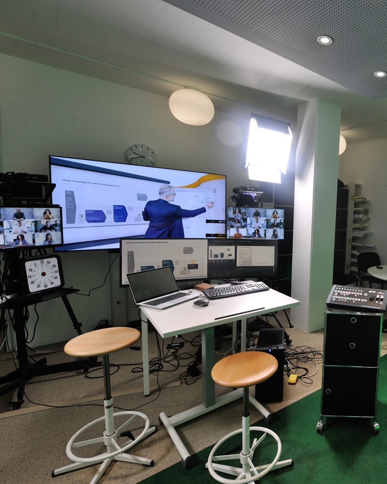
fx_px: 286
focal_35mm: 20
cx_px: 355
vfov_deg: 80.4
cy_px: 240
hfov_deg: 57.5
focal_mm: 14
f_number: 6.3
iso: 400
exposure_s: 1/40
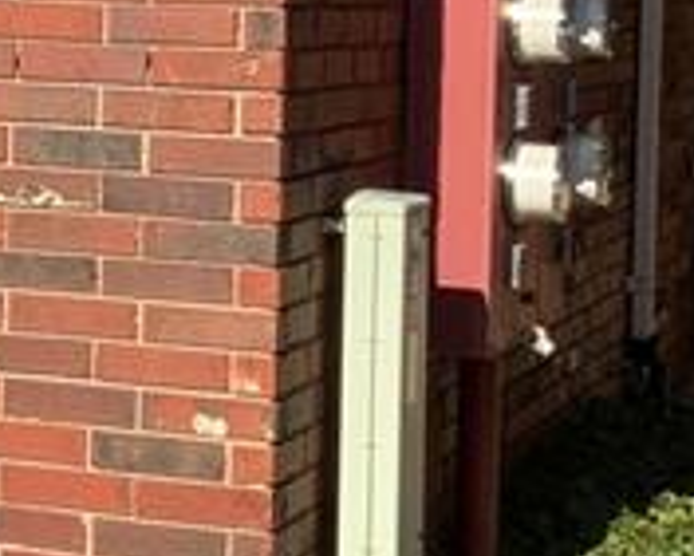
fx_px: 3391
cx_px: -181
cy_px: -170
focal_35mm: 165
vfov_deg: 9.2
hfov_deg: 11.4
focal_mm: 3
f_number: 1.8
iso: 16
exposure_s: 1/1786
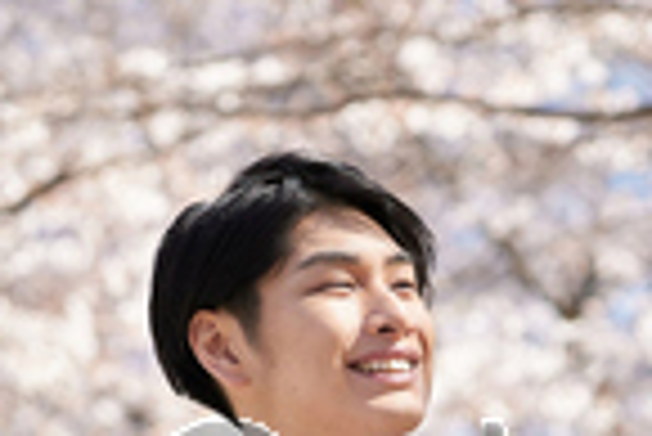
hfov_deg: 7.9
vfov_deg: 5.3
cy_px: 499
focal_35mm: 260
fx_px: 4714
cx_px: 692
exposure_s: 1/800
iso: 100
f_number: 2.5
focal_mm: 56
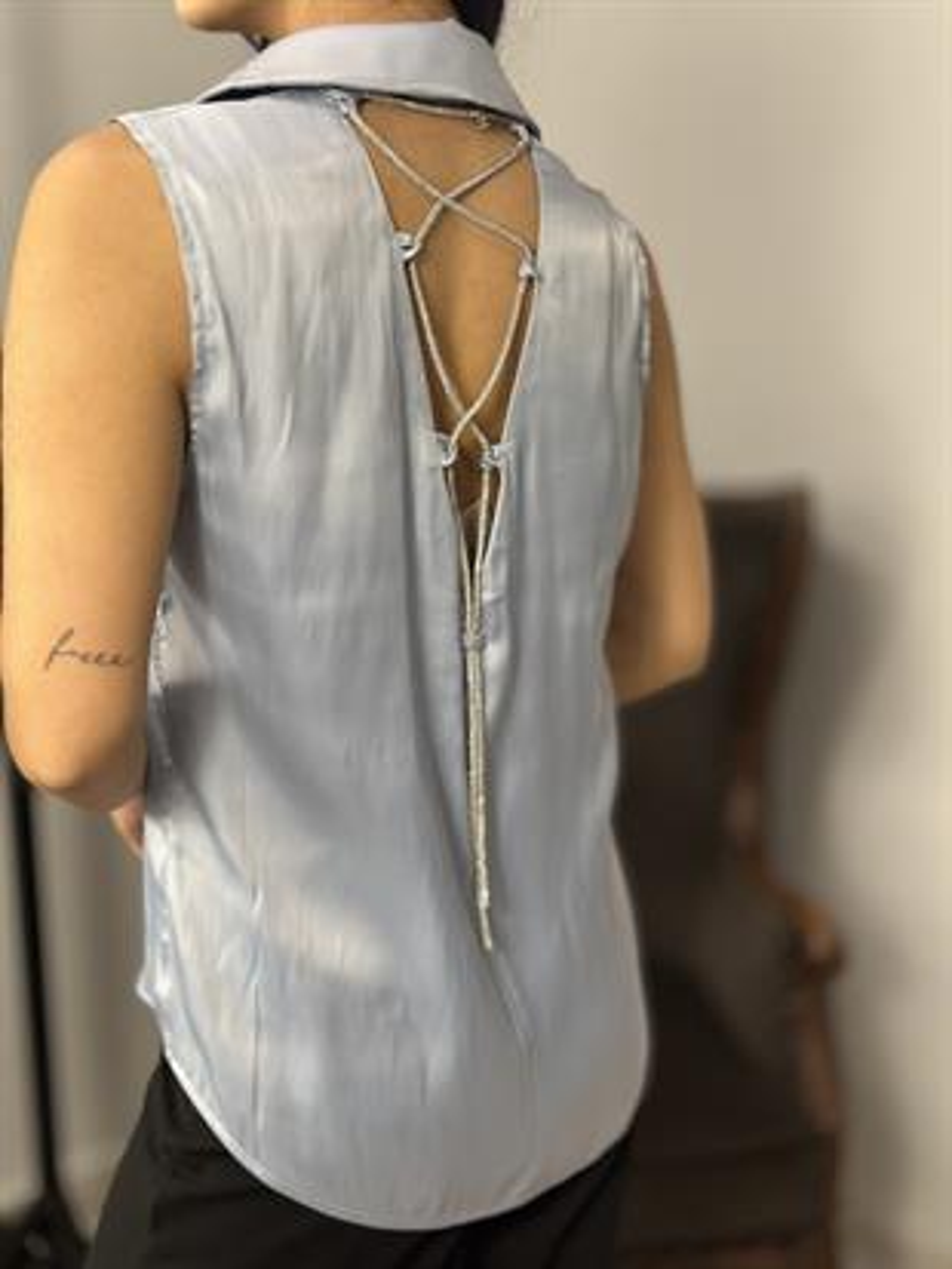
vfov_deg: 39.6
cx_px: 476
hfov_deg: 30.3
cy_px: 634
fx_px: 1759
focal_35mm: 48
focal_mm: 6.86
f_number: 1.78
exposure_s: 1/100
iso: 125
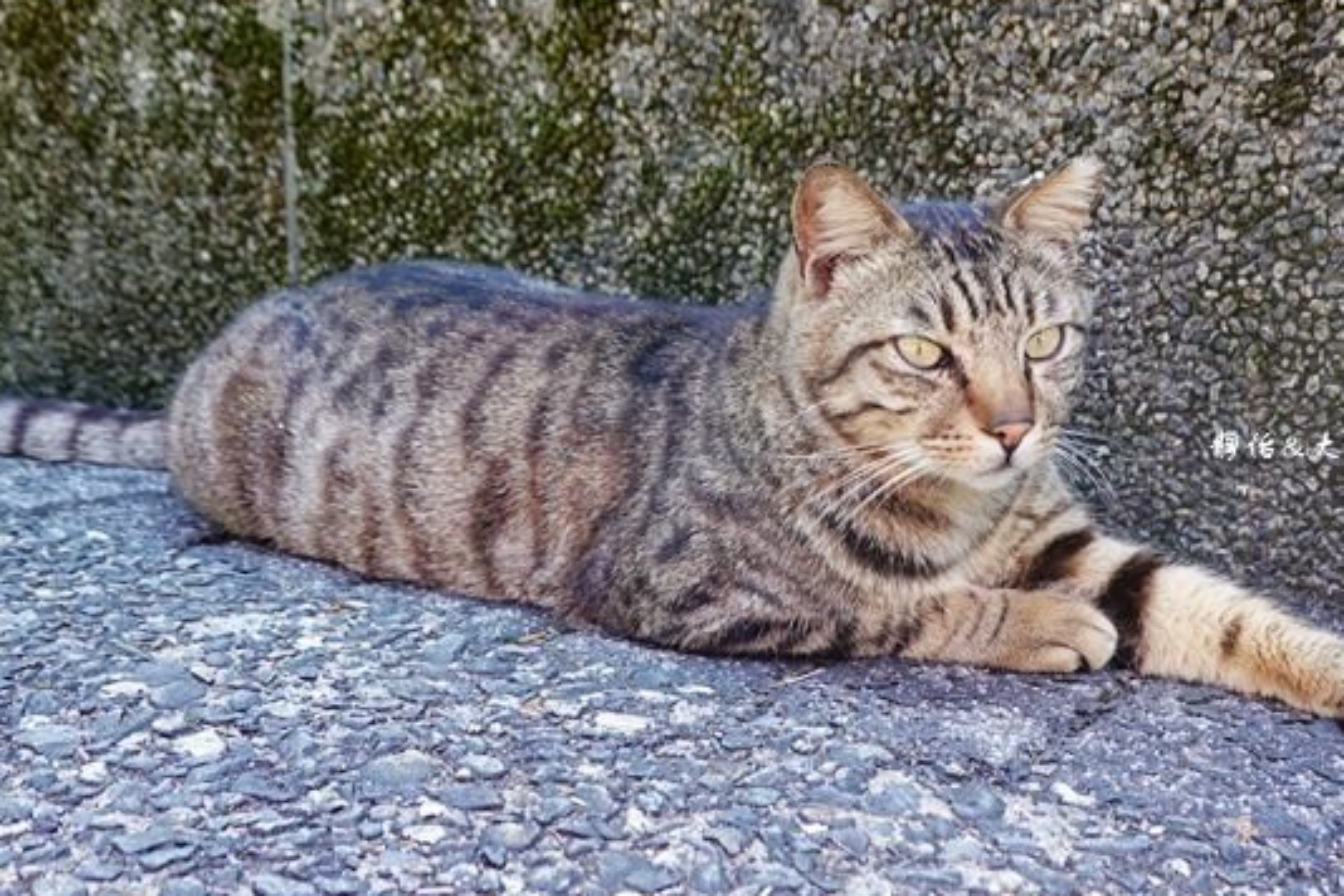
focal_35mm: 45
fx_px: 1680
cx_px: 800
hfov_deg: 43.4
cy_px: 429
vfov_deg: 29.9
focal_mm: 13.56
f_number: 3.5
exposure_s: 1/50
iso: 125
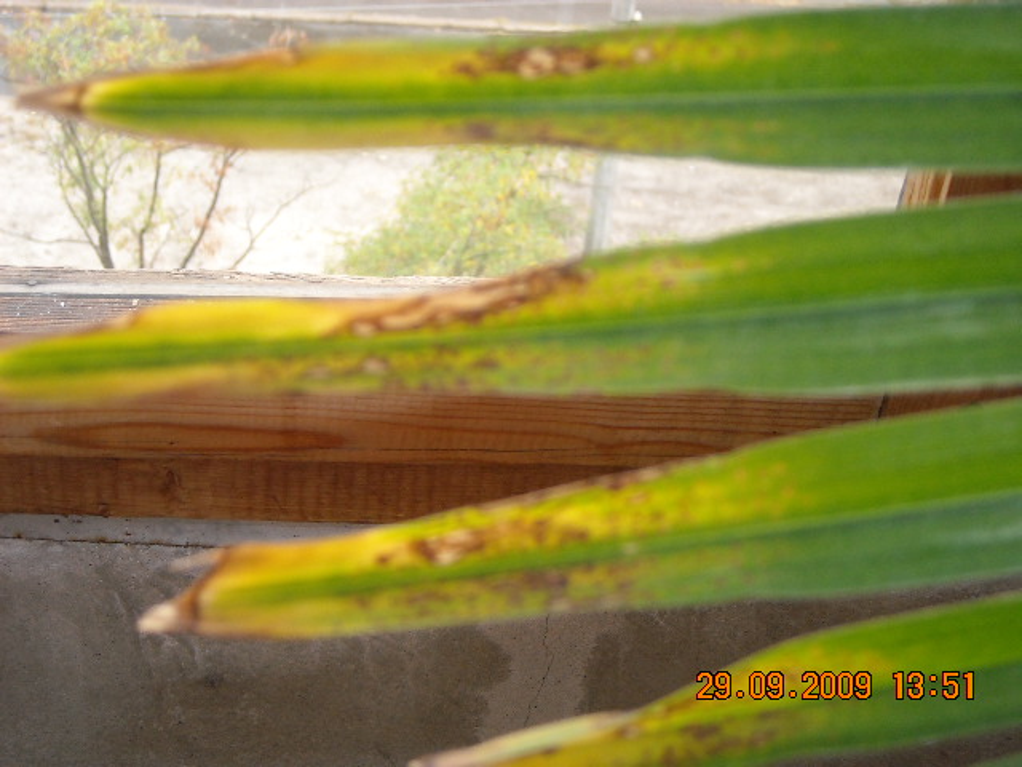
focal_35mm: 61
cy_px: 384
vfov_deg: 24.0
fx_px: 1801
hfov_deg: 31.7
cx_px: 511
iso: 200
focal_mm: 9.87
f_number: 3.5
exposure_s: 1/125
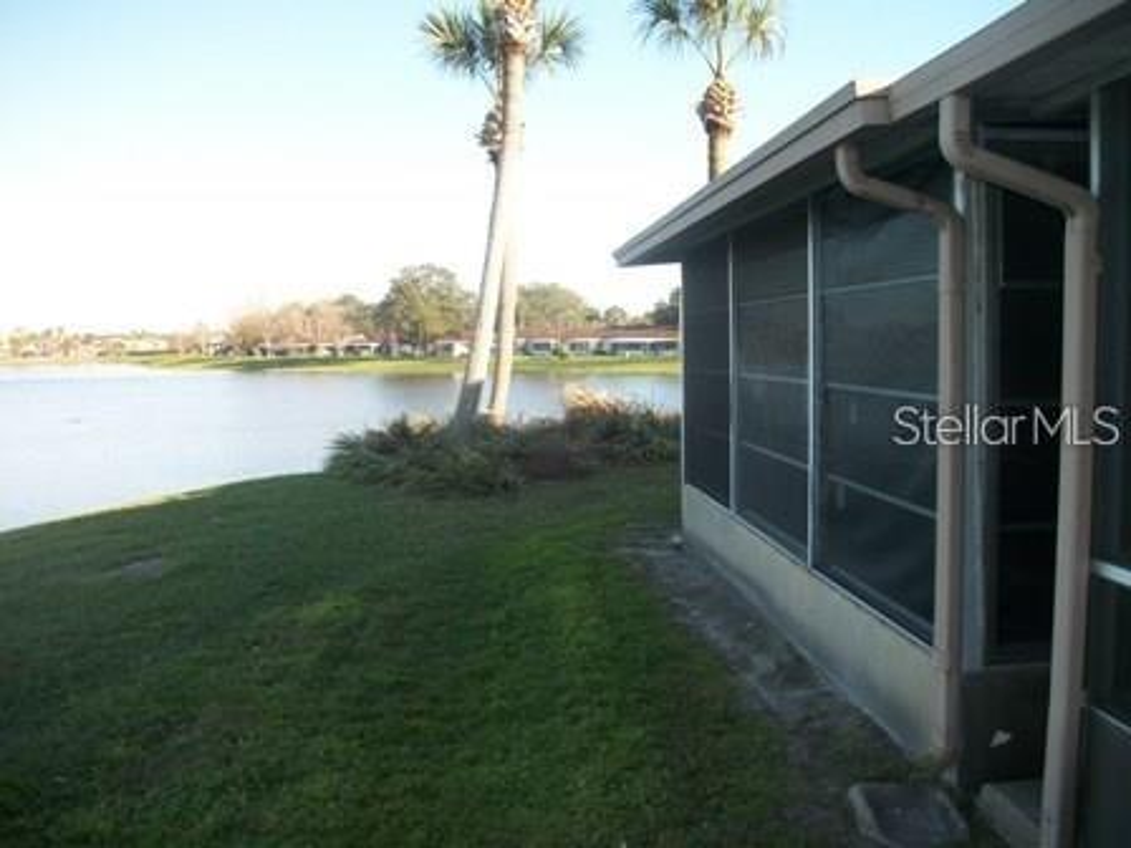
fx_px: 1046
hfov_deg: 56.8
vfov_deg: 44.2
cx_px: 566
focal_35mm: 32
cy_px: 424
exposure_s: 1/320
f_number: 2.9
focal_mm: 5.7
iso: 80
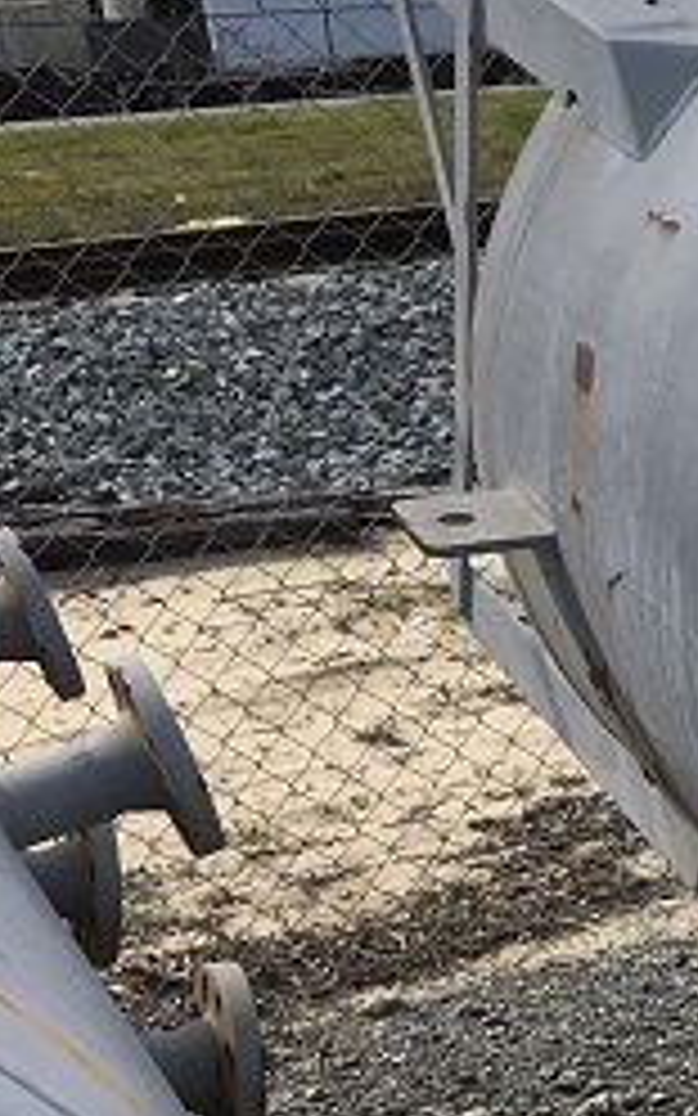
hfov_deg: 10.7
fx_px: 3044
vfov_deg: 20.6
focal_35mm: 100
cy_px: 875
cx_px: 1808
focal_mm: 4.15
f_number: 2.2
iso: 25
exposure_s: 1/1115
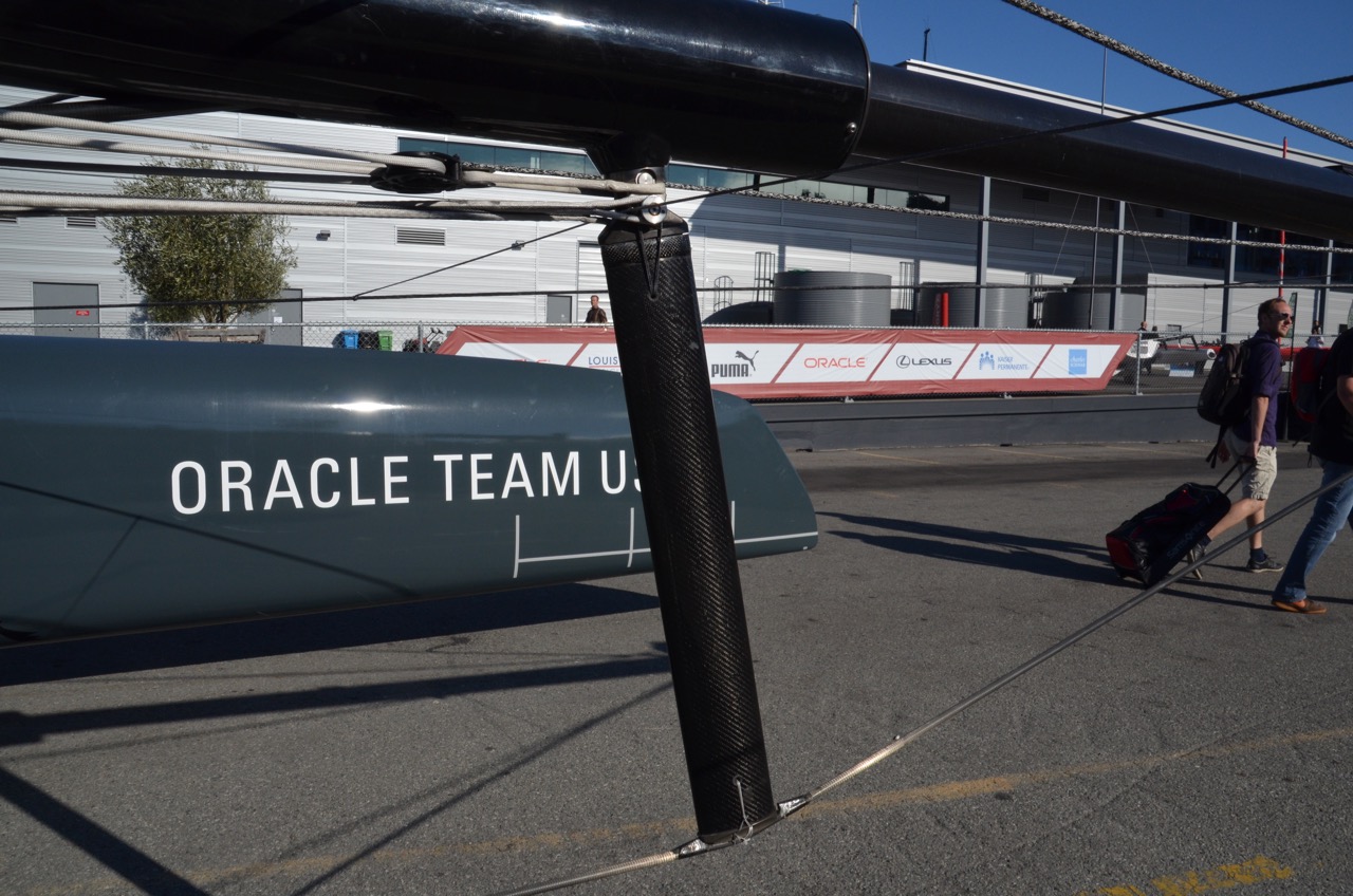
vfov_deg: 43.4
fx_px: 1125
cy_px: 448
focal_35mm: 30
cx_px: 676
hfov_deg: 62.0
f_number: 14
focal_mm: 20
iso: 400
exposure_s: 1/800
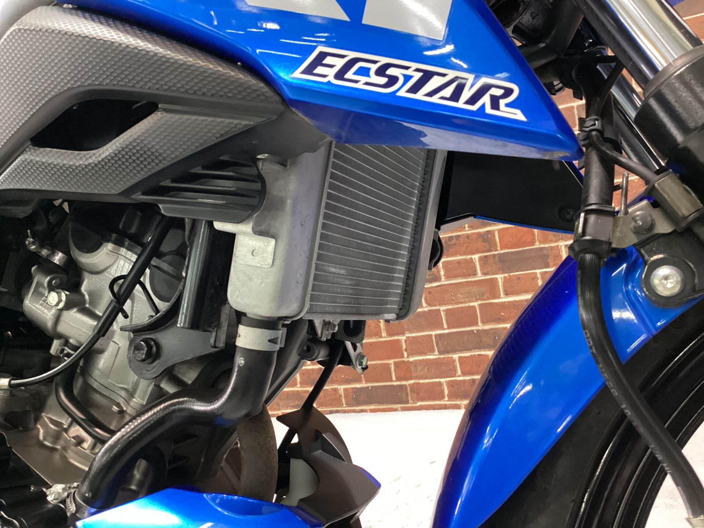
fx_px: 630
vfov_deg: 45.4
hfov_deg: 58.4
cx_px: 352
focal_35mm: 31
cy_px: 264
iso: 400
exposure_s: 1/30
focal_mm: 3.3
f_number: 2.4
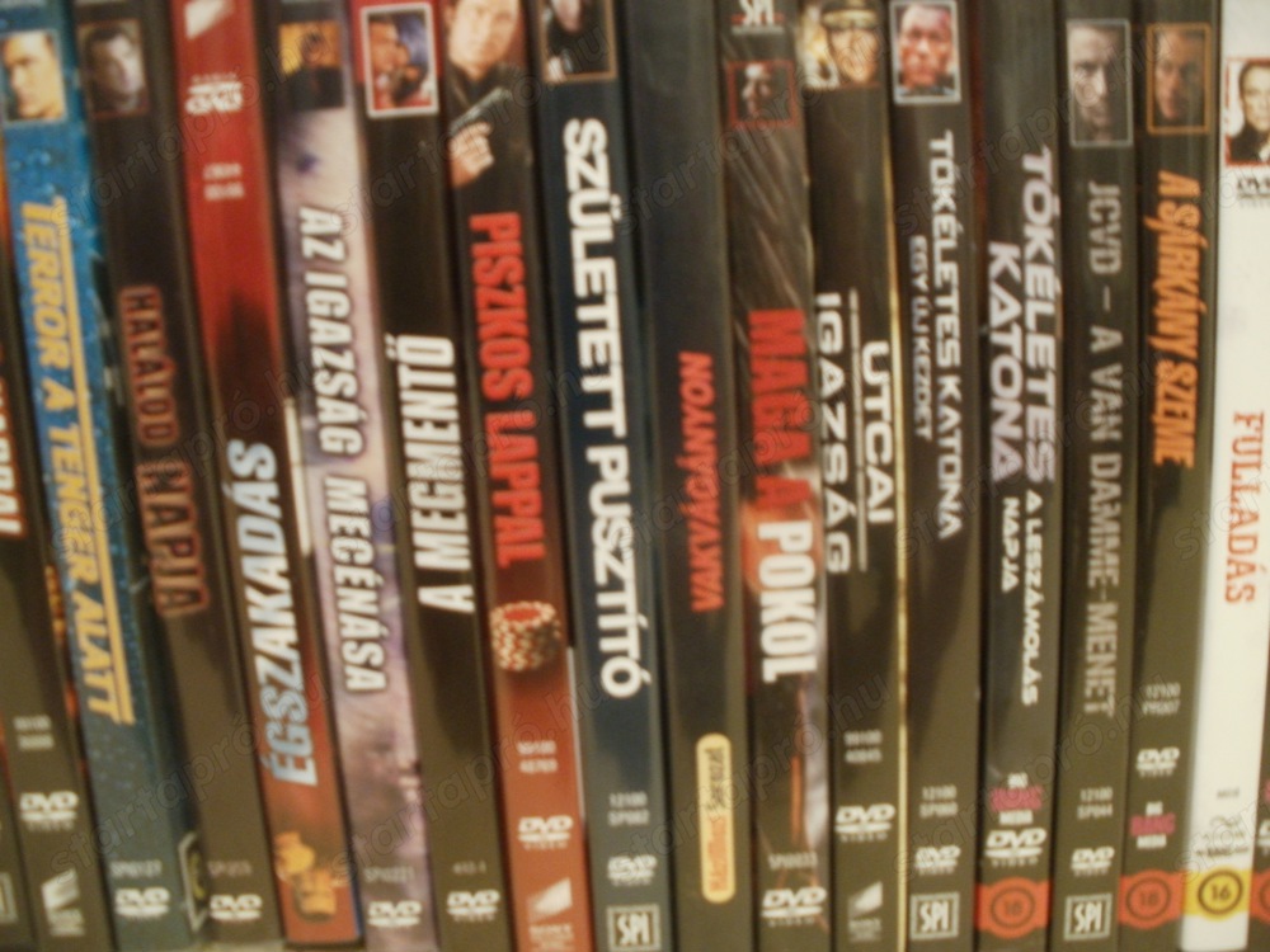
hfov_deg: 51.4
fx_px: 1321
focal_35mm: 36
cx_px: 635
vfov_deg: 39.7
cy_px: 476
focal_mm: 6.3
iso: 200
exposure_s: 1/2
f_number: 3.5
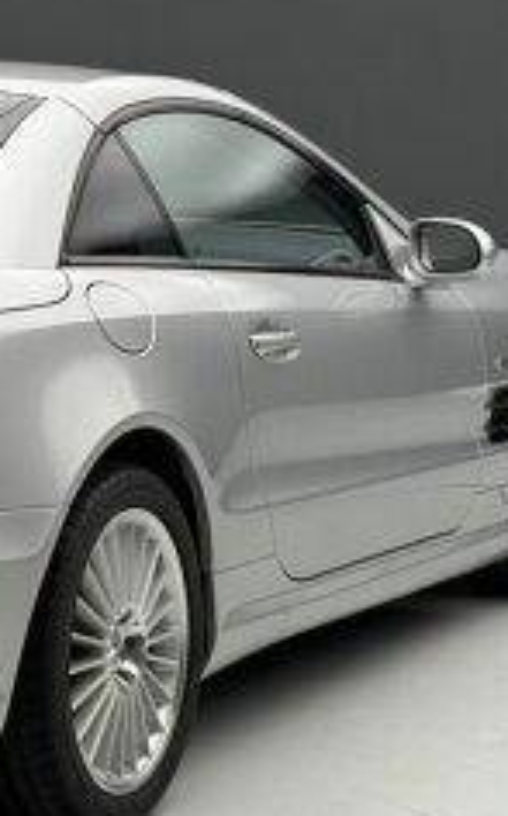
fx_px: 3064
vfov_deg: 15.1
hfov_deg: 9.3
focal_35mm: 138
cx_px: -169
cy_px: 501
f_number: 1.78
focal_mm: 6.76
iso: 100
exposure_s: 1/99
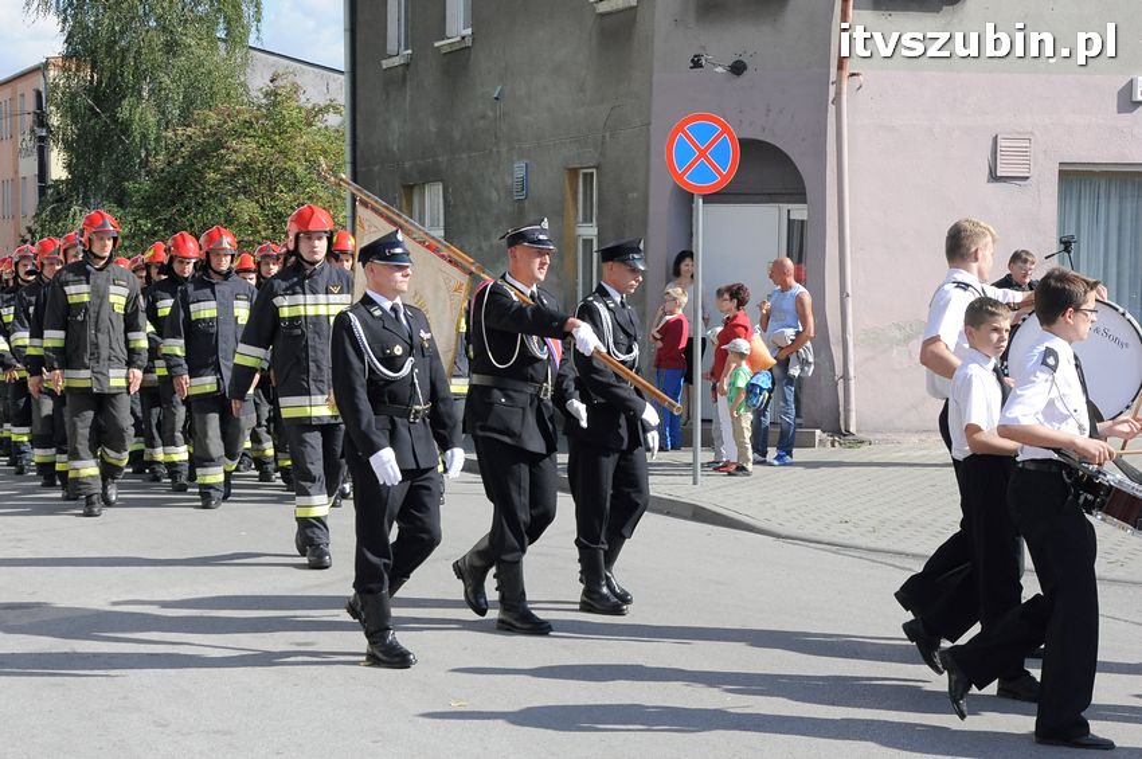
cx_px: 571
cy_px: 380
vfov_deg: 18.1
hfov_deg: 27.0
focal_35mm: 75
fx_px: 2377
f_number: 13
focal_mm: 50
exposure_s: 1/640
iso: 800
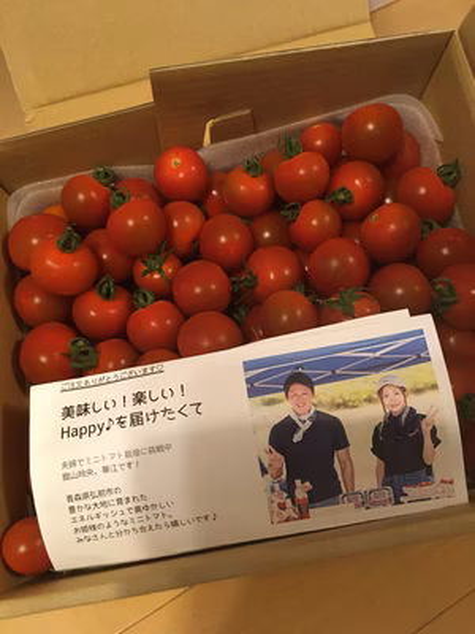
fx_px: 531
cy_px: 317
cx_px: 238
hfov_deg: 48.2
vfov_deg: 61.7
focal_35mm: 29
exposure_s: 1/24
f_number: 2.2
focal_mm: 4.15
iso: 200
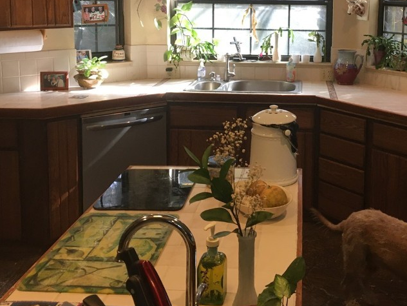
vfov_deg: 30.2
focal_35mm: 47
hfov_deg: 39.9
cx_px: 278
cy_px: 63
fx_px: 553
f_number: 2.2
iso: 40
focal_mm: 4.15
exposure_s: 1/30
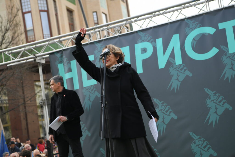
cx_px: 118
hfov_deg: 28.8
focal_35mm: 70
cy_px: 78
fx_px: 457
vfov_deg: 19.5
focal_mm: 70
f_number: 4
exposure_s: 1/1000
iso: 500
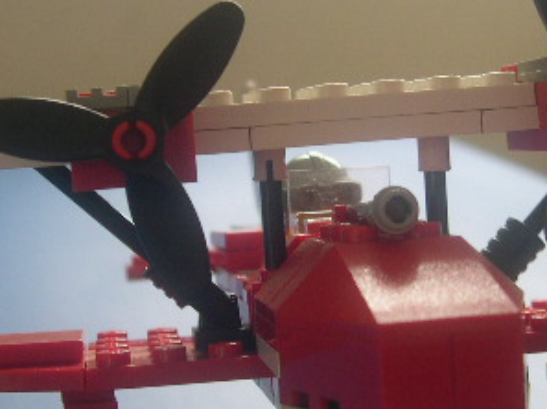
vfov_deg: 18.0
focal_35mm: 82
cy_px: 204
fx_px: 1294
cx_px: 300
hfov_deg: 23.9
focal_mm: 8
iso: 100
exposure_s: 1/18.5
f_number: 2.8
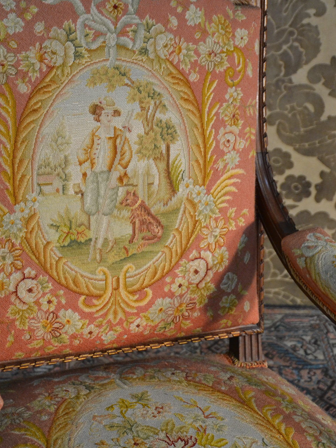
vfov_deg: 20.0
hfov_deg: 15.1
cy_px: 166
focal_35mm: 98
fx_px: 1264
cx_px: 114
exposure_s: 1/60
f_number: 4.8
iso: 1600
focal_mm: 45
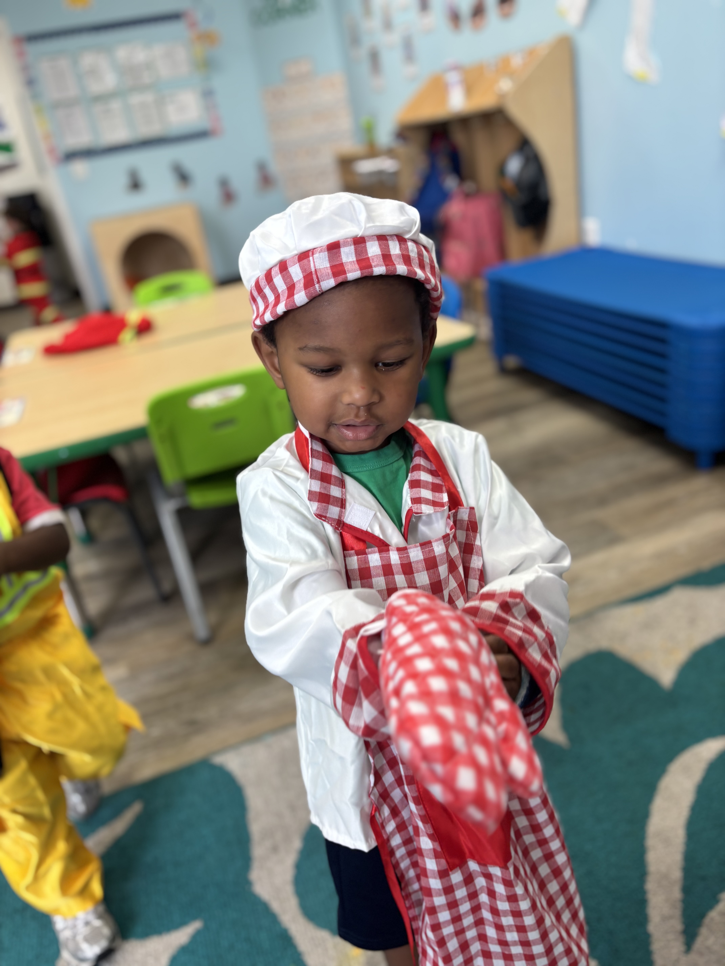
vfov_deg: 67.3
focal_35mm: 26
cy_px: 483
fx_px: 726
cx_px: 362
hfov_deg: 53.1
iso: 64
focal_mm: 5.96
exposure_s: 1/65
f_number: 1.6
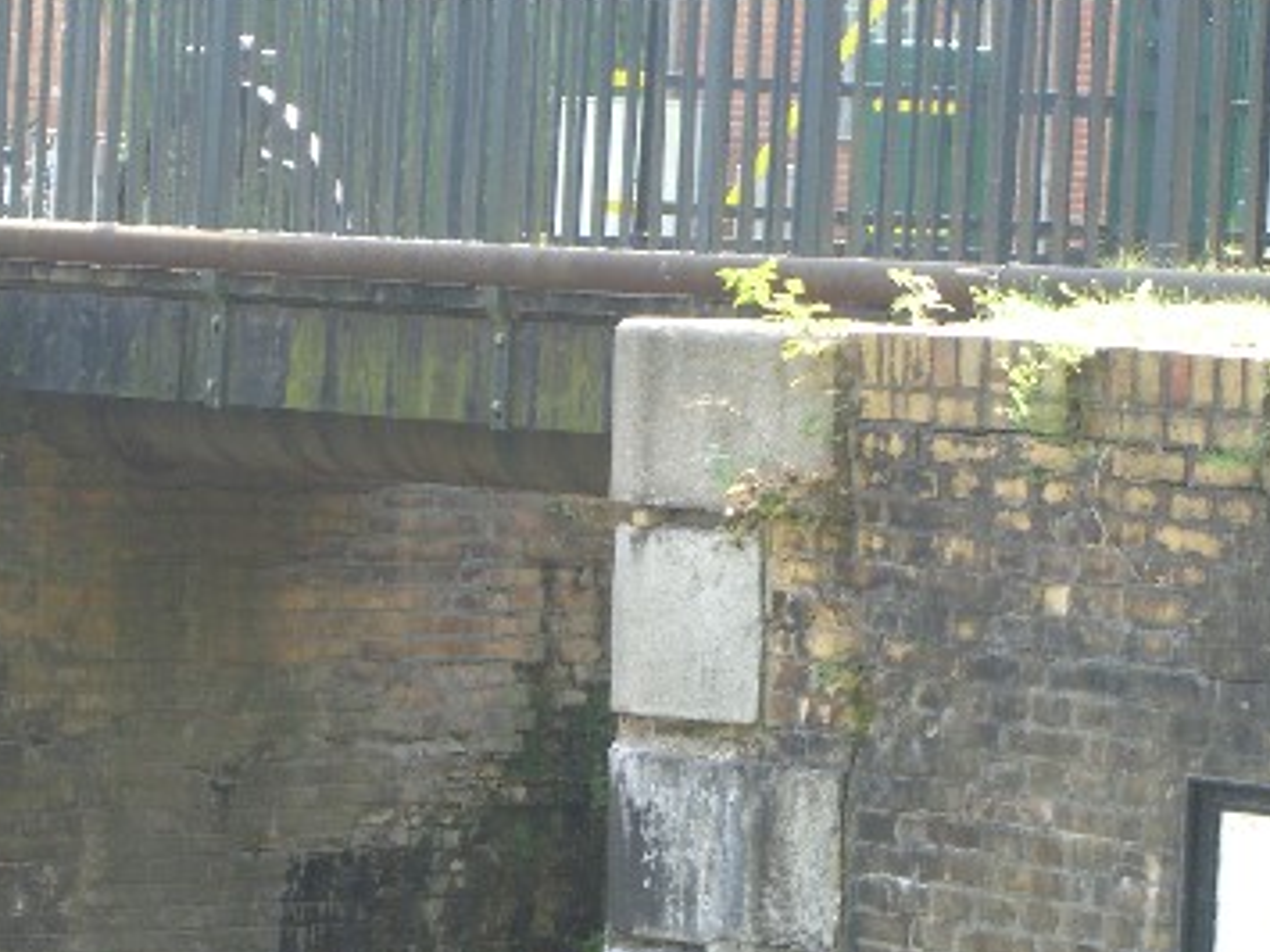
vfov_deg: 7.9
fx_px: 6858
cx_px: 699
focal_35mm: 187
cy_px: 413
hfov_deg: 10.6
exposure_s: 1/80
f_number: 5.1
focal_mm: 23.7
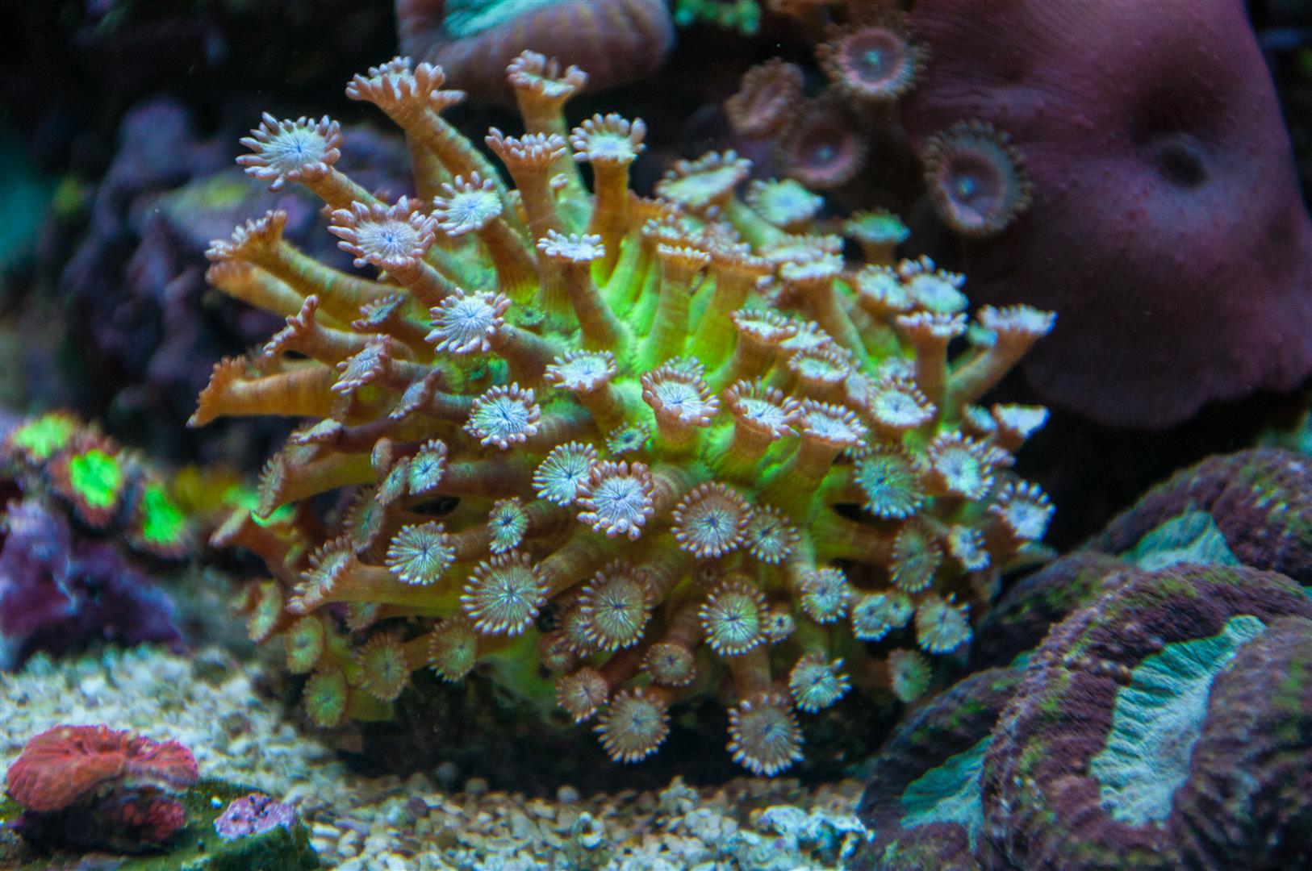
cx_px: 656
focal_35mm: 158
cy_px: 436
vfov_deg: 8.7
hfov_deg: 13.1
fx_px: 5733
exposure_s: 1/125
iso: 200
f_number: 5.6
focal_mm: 105
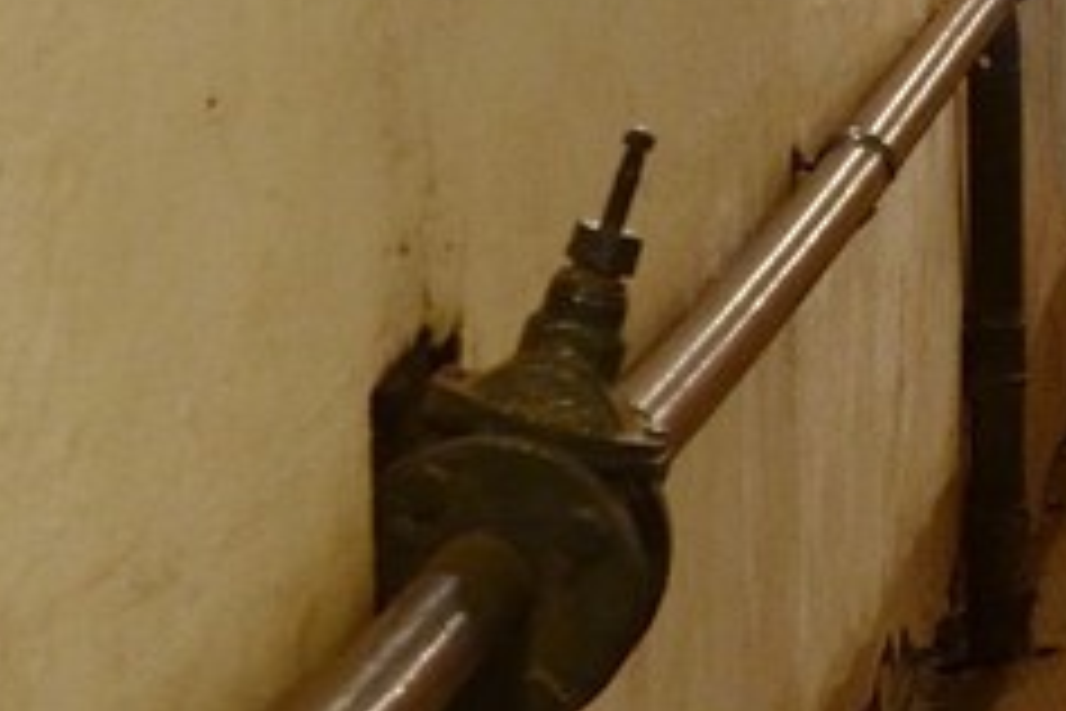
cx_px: 2712
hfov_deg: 8.1
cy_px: -626
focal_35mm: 230
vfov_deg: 5.9
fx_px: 6810
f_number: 5
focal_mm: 34
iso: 1600
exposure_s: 1/4
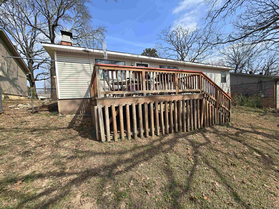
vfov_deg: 89.9
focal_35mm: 13
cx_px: 140
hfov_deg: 106.2
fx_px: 105
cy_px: 104
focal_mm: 2.2
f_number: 2.2
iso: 50
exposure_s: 1/1936
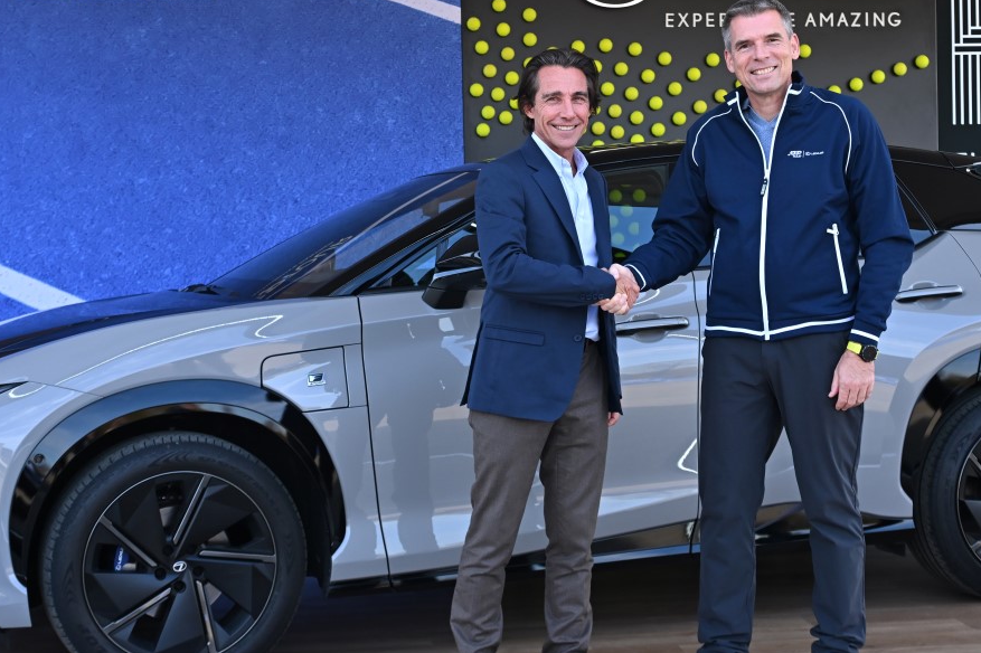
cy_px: 375
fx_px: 1471
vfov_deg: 25.0
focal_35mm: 54
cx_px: 490
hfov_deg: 36.9
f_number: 5.6
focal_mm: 37
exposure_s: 1/250
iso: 400
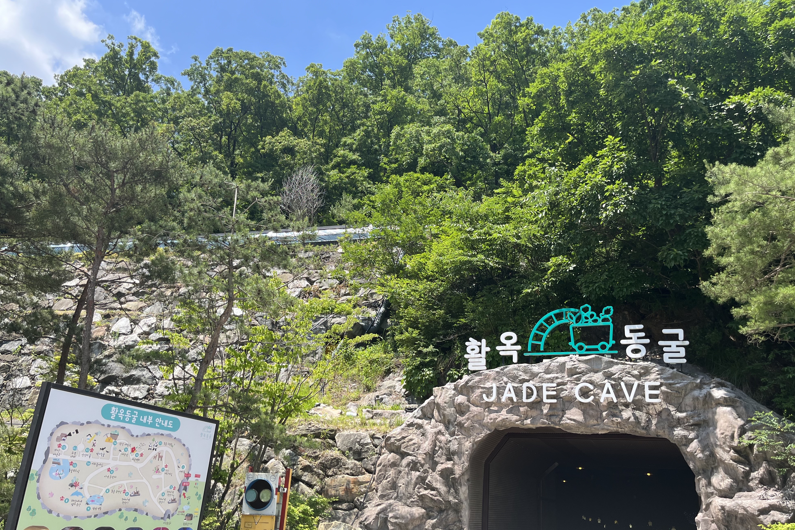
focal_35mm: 28
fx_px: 618
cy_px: 279
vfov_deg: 46.4
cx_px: 403
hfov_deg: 65.5
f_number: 1.6
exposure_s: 1/1623
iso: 50
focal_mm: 5.1
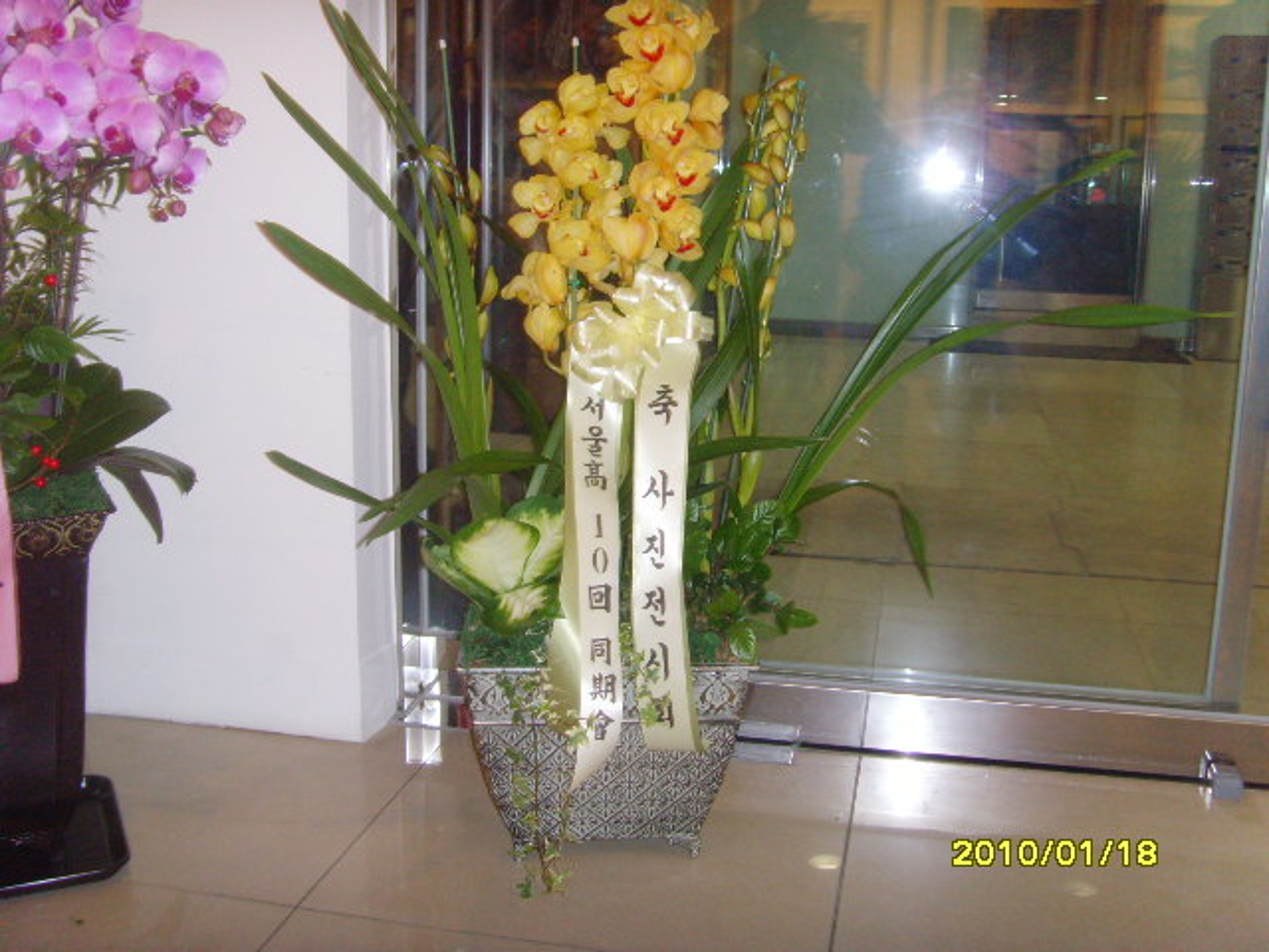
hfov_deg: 47.9
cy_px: 476
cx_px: 634
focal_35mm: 39
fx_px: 1430
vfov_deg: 36.8
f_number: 3.5
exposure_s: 1/45
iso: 200
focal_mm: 6.6
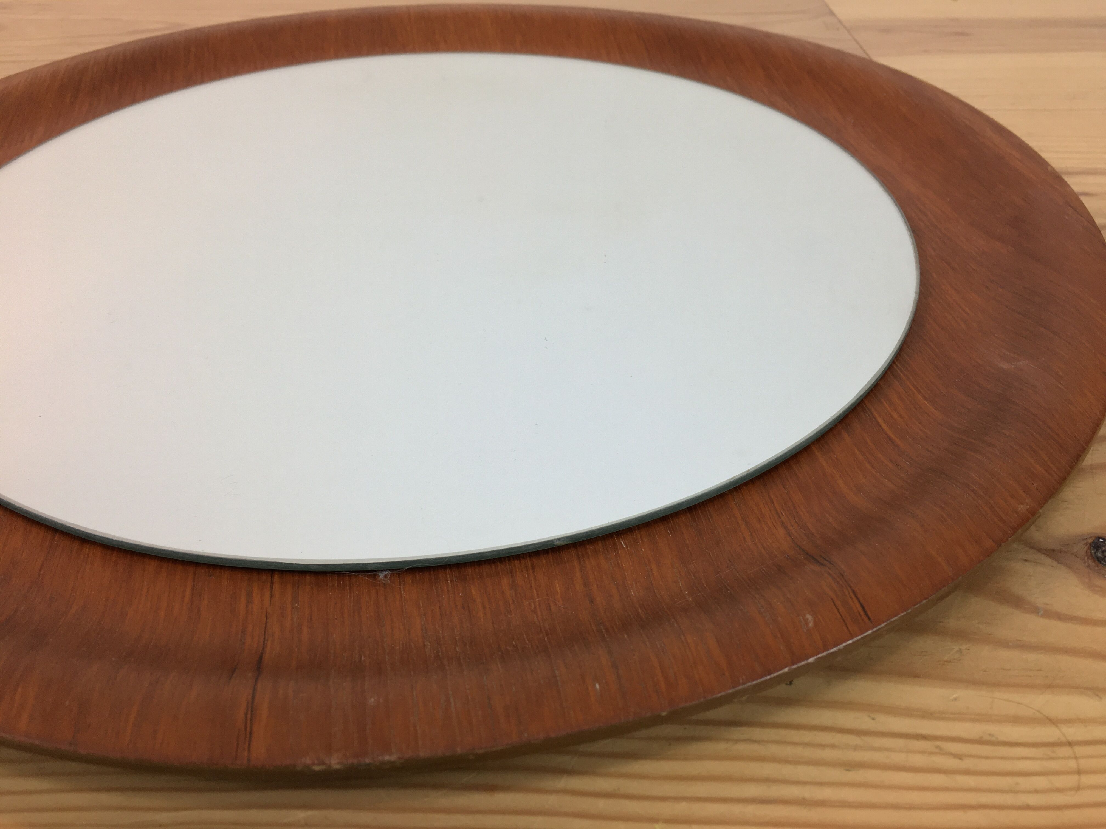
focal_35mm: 29
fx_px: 927
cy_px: 414
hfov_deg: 61.7
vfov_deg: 48.2
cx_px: 553
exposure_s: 1/33
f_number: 2.2
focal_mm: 4.15
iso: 32
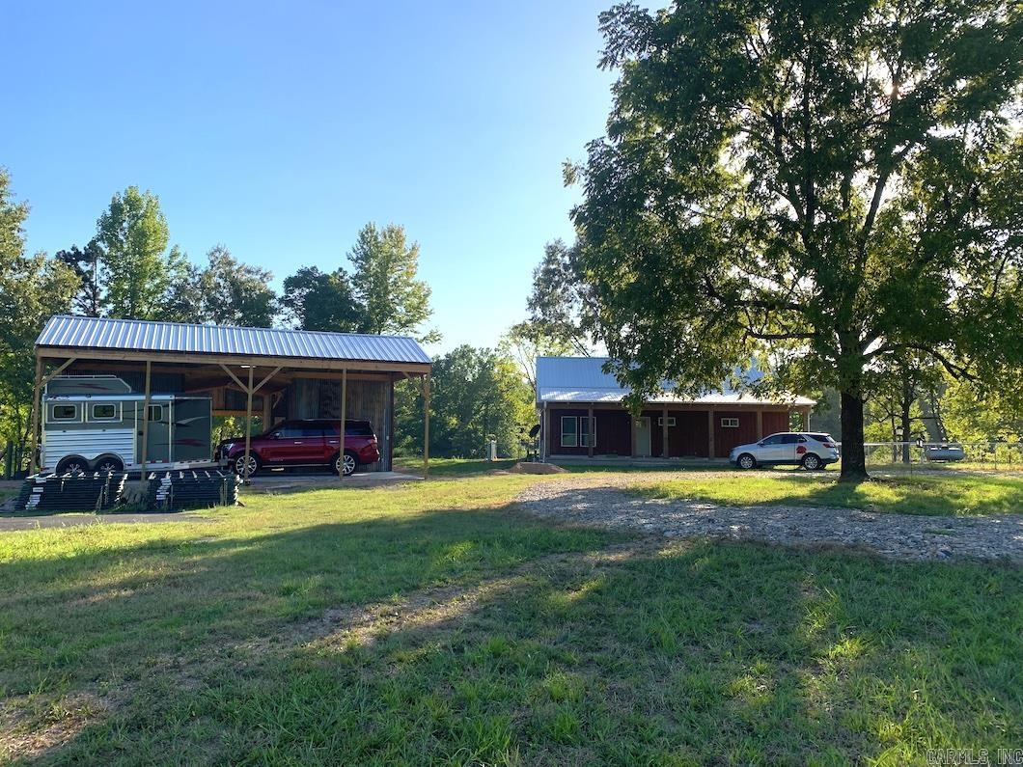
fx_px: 768
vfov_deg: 53.1
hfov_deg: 67.3
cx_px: 512
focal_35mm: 26
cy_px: 384
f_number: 1.8
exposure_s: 1/1718
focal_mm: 4.25
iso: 25
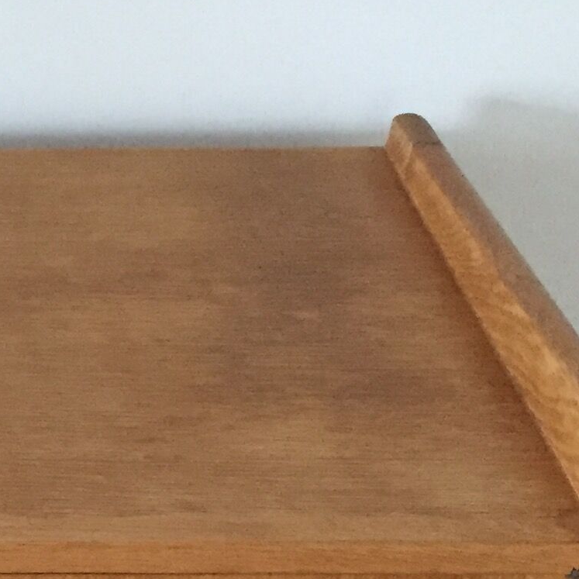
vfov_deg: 14.9
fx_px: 2119
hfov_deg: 14.3
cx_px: -338
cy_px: 743
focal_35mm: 112
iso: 250
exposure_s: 1/25
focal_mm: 4.15
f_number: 2.2
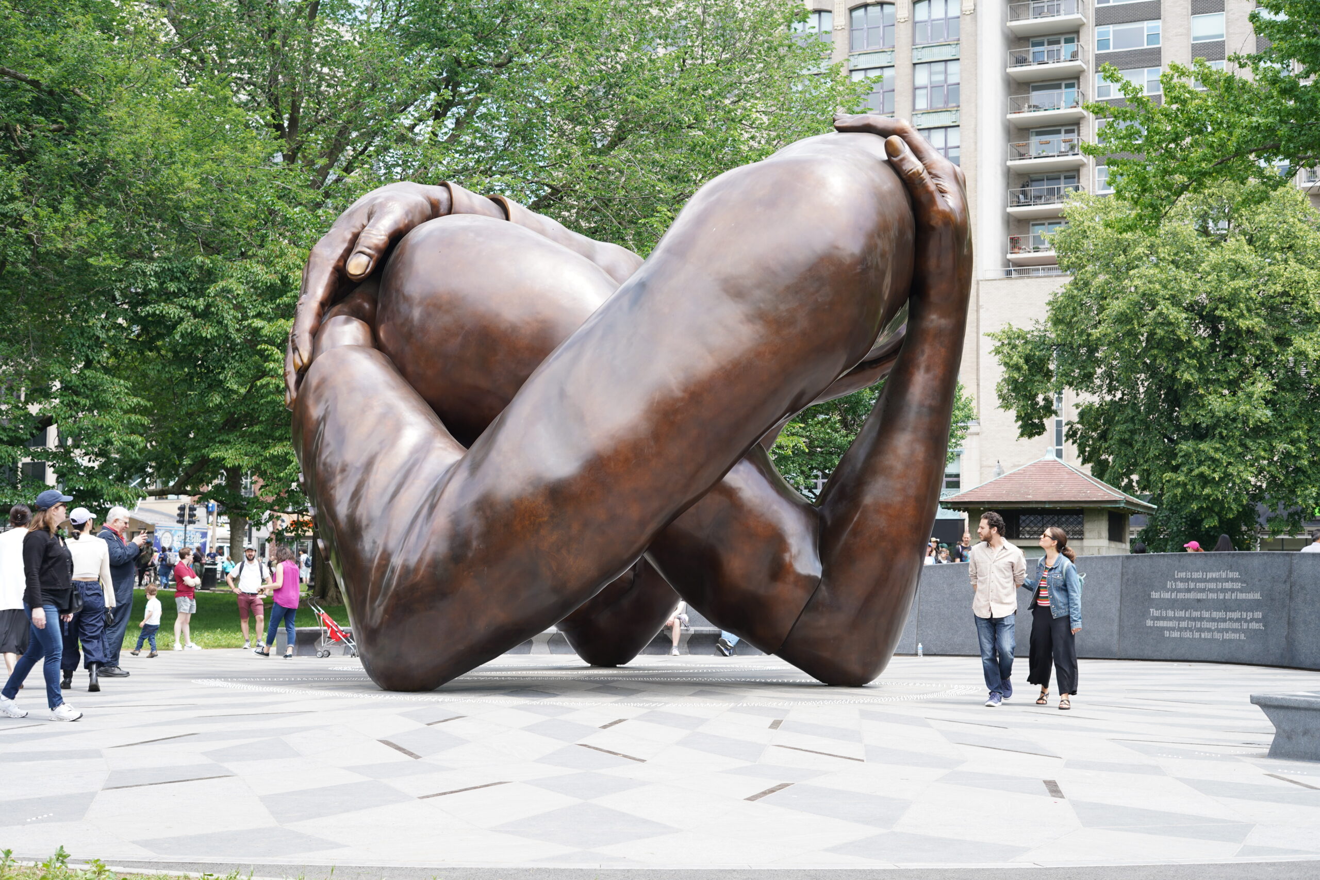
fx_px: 1833
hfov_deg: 39.6
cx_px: 660
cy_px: 440
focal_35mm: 50
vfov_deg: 27.0
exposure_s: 1/100
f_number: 5.6
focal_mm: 50
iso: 100
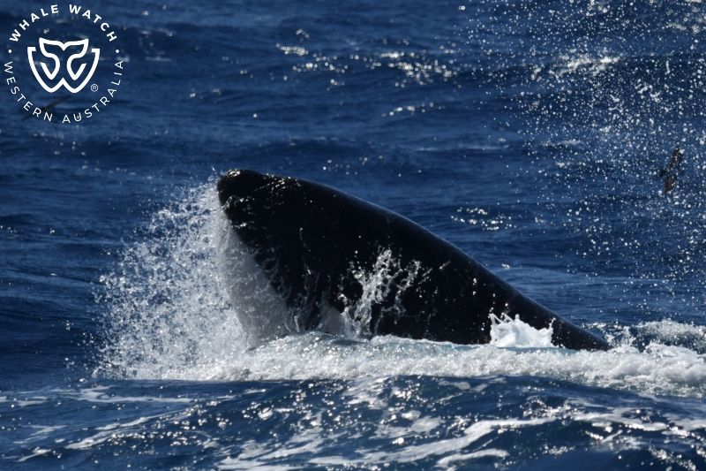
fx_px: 7646
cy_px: 236
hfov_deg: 5.3
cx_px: 353
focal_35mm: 390
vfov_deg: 3.5
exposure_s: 1/8000
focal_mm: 390
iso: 500
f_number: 6
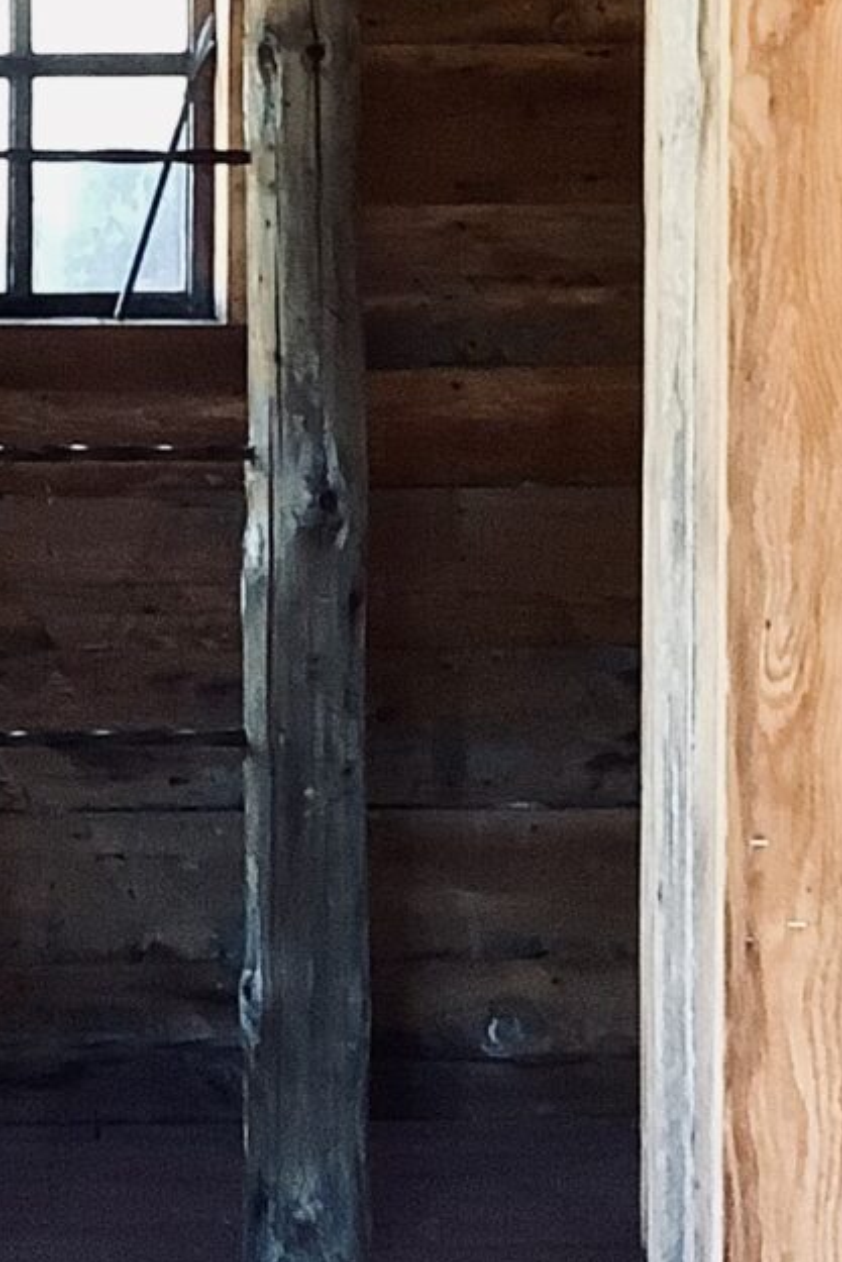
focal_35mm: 132
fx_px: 4628
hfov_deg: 10.4
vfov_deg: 15.4
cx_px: 210
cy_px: 238
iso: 320
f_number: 2.4
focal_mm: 3.3
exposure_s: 1/40
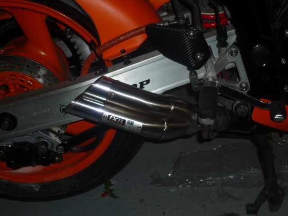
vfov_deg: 22.9
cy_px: 108
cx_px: 144
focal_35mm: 64
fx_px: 532
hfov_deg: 30.3
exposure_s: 1/40
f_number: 4.9
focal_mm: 11.3
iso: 100
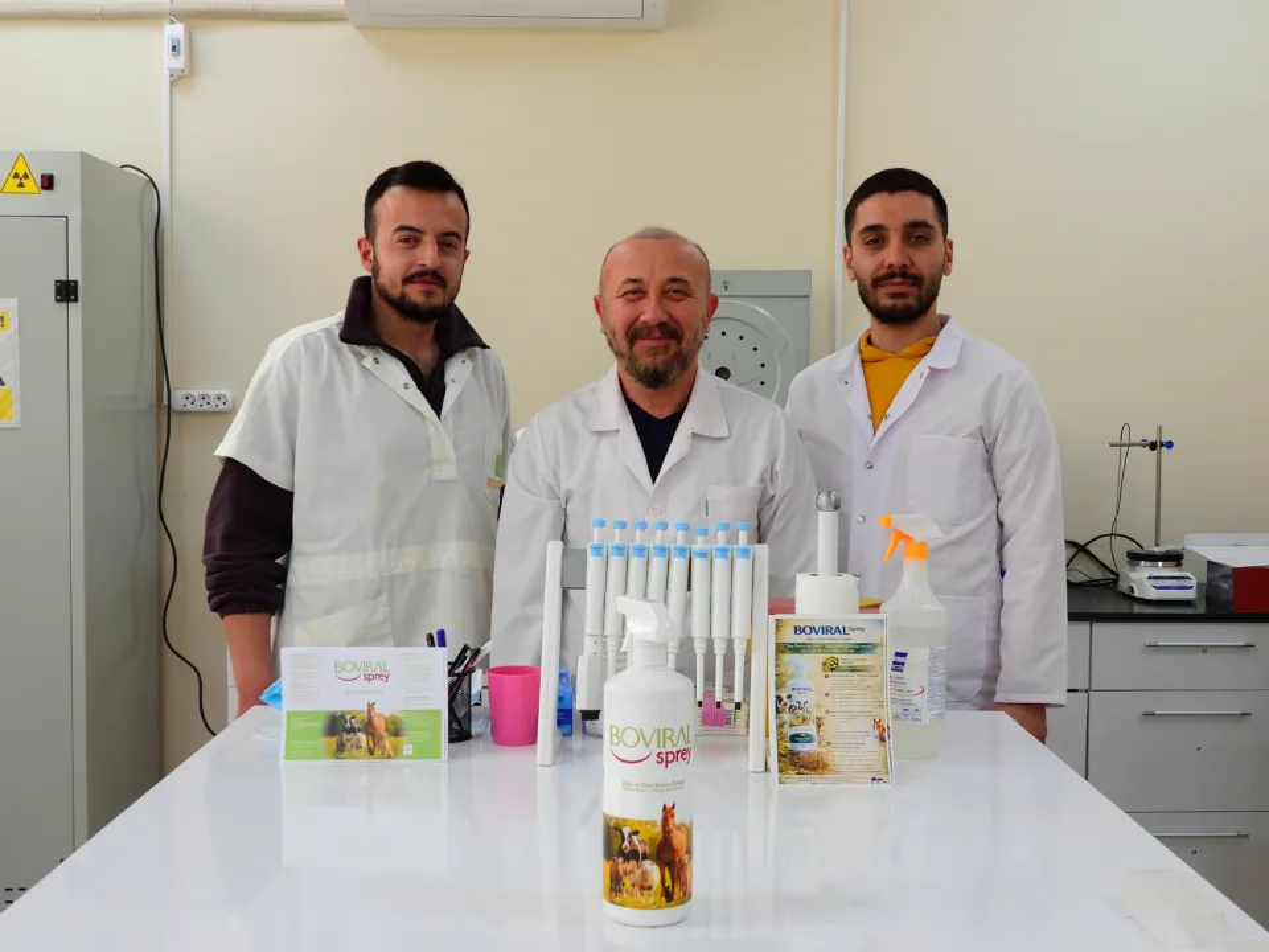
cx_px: 634
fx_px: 1576
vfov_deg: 33.6
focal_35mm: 43
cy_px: 476
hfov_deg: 43.9
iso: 100
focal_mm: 7.7
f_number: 3.2
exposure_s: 1/40
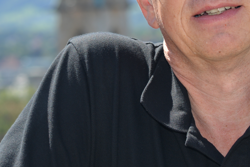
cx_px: 95
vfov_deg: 5.2
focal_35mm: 265
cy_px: -16
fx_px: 1841
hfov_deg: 7.8
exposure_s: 1/200
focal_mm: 85
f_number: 7.1
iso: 100
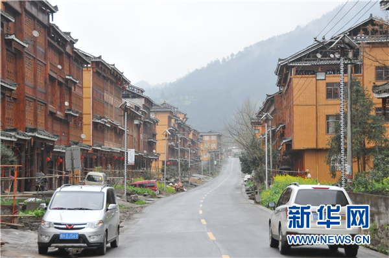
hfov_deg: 24.2
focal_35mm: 84
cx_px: 194
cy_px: 129
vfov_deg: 16.2
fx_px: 906
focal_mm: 56
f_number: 7.1
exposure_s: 1/200
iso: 800
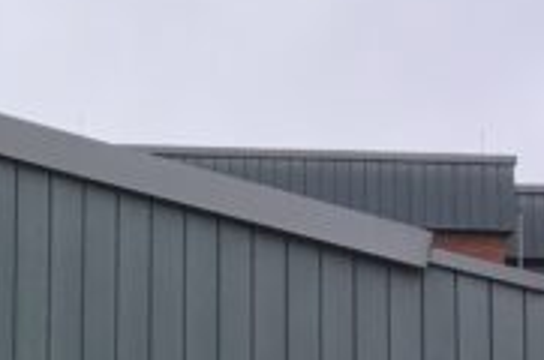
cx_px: -511
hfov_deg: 11.0
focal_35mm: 171
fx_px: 2579
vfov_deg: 7.5
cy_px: 819
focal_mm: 4.15
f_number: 2.2
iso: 25
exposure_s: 1/605
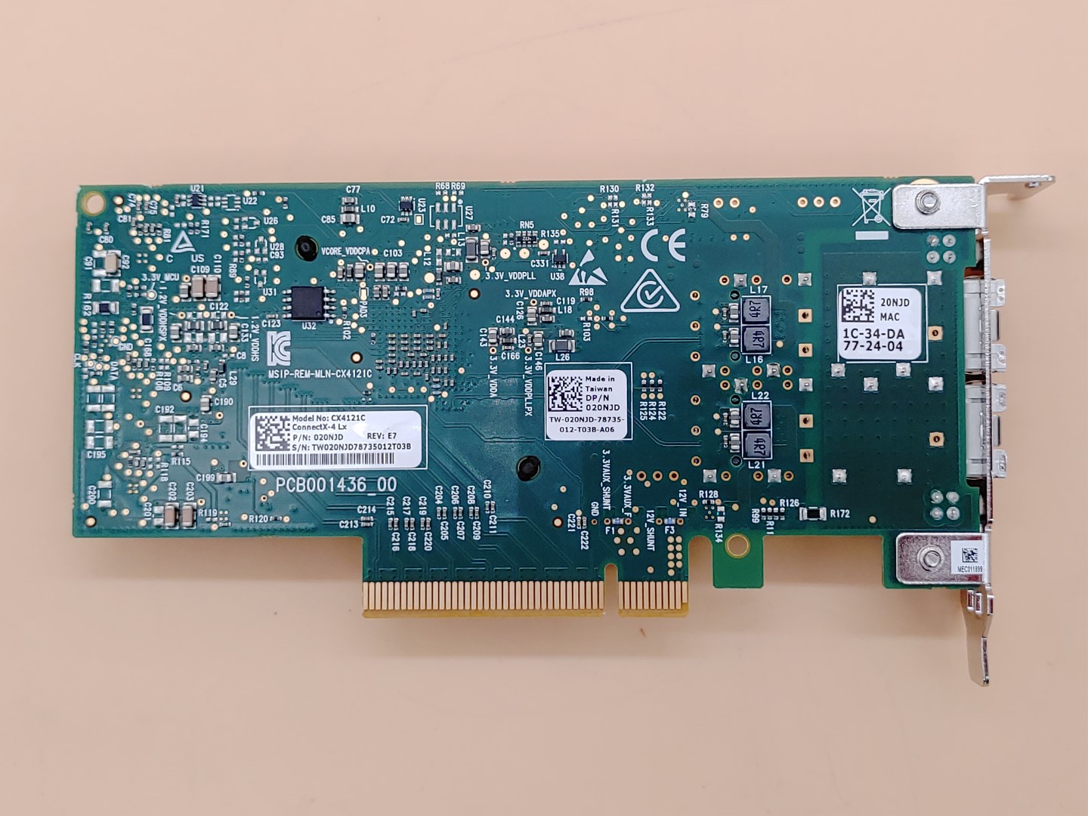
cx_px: 544
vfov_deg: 31.5
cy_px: 408
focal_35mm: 46
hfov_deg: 41.2
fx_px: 1446
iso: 50
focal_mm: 4.36
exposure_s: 1/61
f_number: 1.8
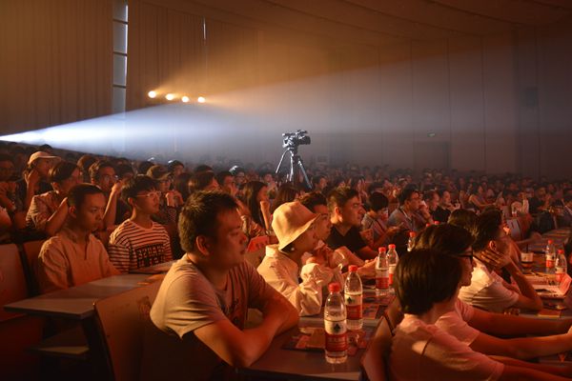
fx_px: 429
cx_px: 286
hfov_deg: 67.4
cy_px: 190
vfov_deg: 47.9
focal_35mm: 27
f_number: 4
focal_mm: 18
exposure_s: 1/25
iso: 1000
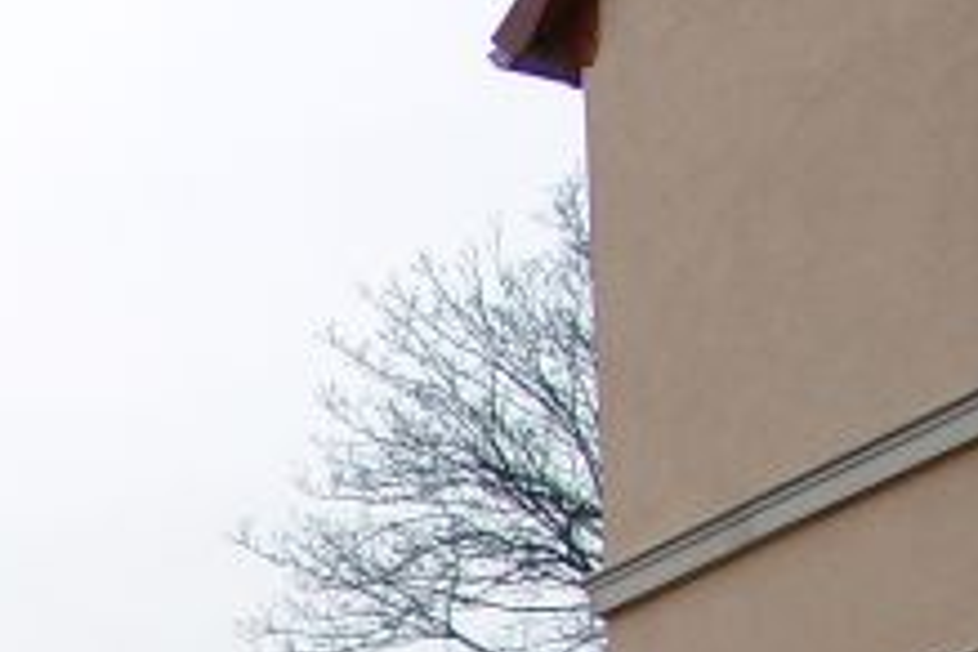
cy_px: 1300
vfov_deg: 9.9
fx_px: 3504
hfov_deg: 14.1
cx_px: -768
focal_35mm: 129
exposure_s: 1/130
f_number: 4
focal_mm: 7.13
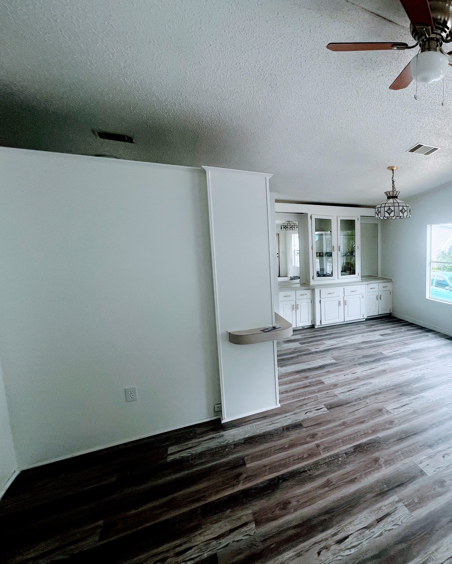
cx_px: 371
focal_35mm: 17
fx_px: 284
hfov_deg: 68.4
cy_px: 281
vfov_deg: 89.6
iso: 40
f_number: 1.8
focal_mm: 1.57
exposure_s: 1/99
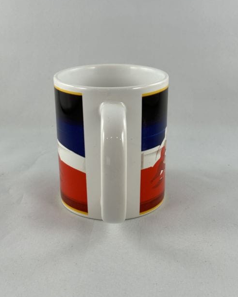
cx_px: 121
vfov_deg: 36.7
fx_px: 449
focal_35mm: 51
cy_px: 155
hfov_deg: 29.7
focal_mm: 6.86
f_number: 1.78
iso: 50
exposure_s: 1/101
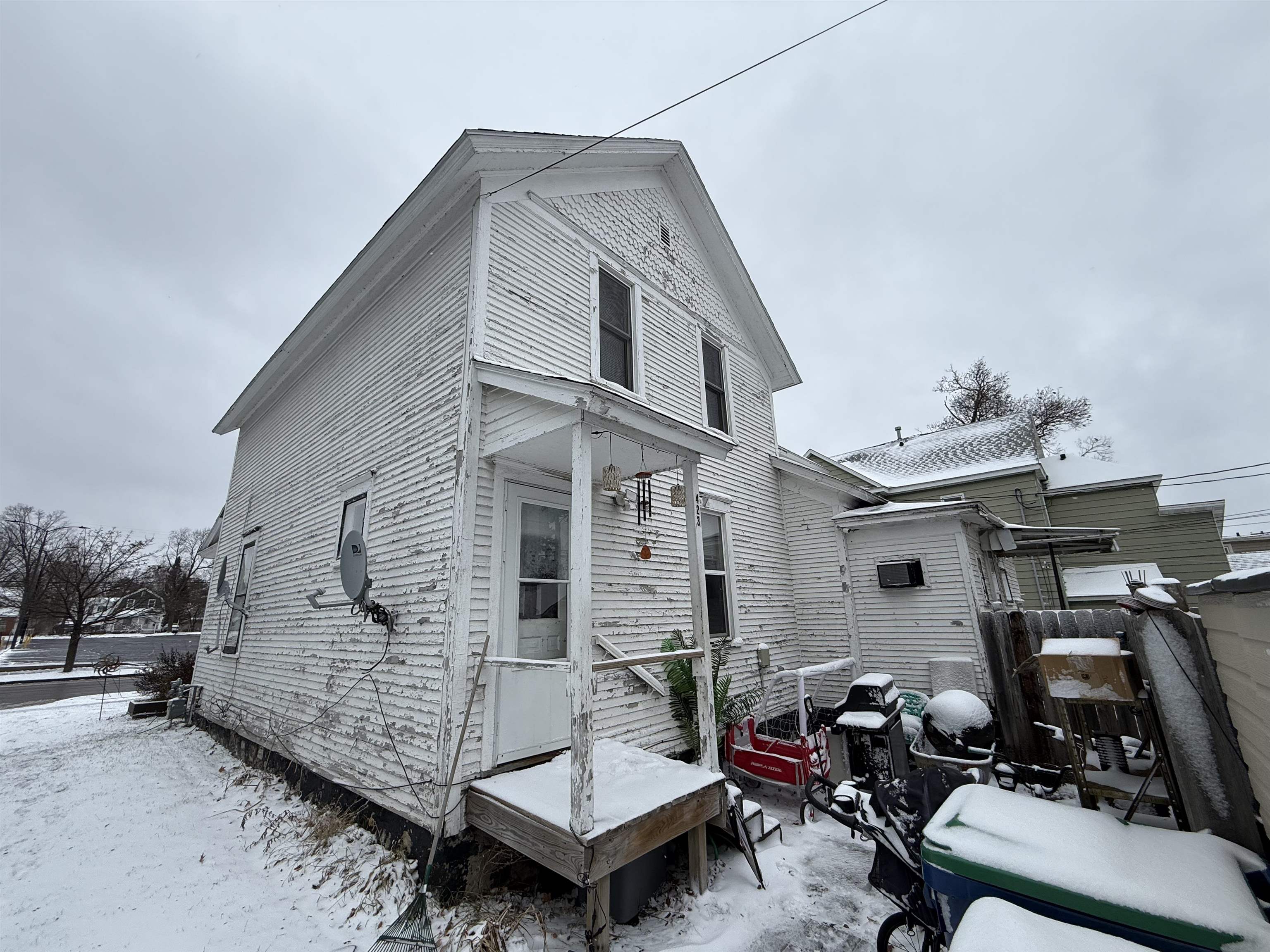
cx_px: 635
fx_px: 514
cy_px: 476
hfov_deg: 102.1
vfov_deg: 85.7
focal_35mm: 14
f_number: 2.2
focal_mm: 2.22
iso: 50
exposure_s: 1/789
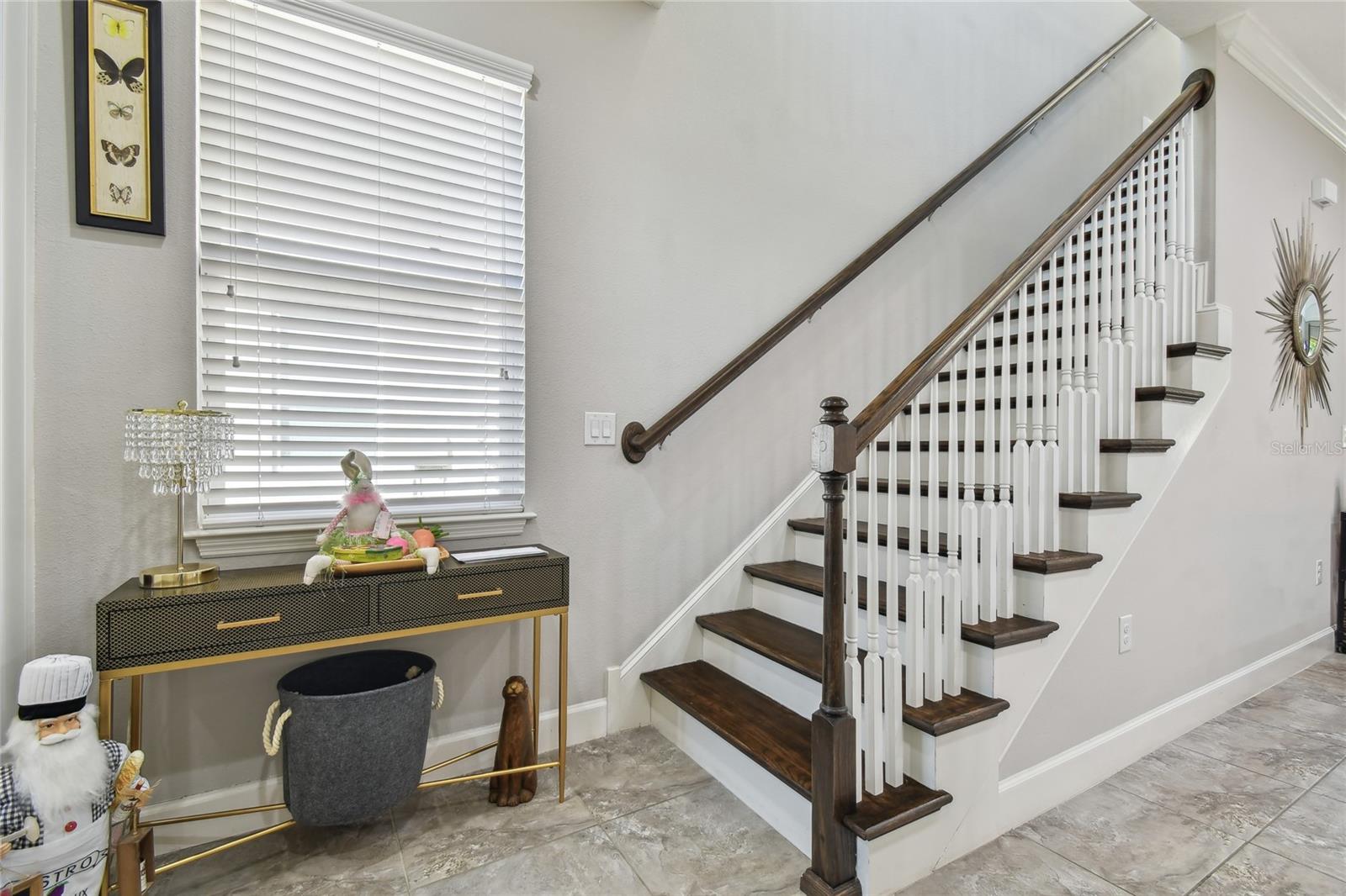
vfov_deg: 77.3
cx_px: 673
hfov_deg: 100.4
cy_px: 448
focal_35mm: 15
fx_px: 561
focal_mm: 10
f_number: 7.1
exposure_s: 1/6
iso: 100
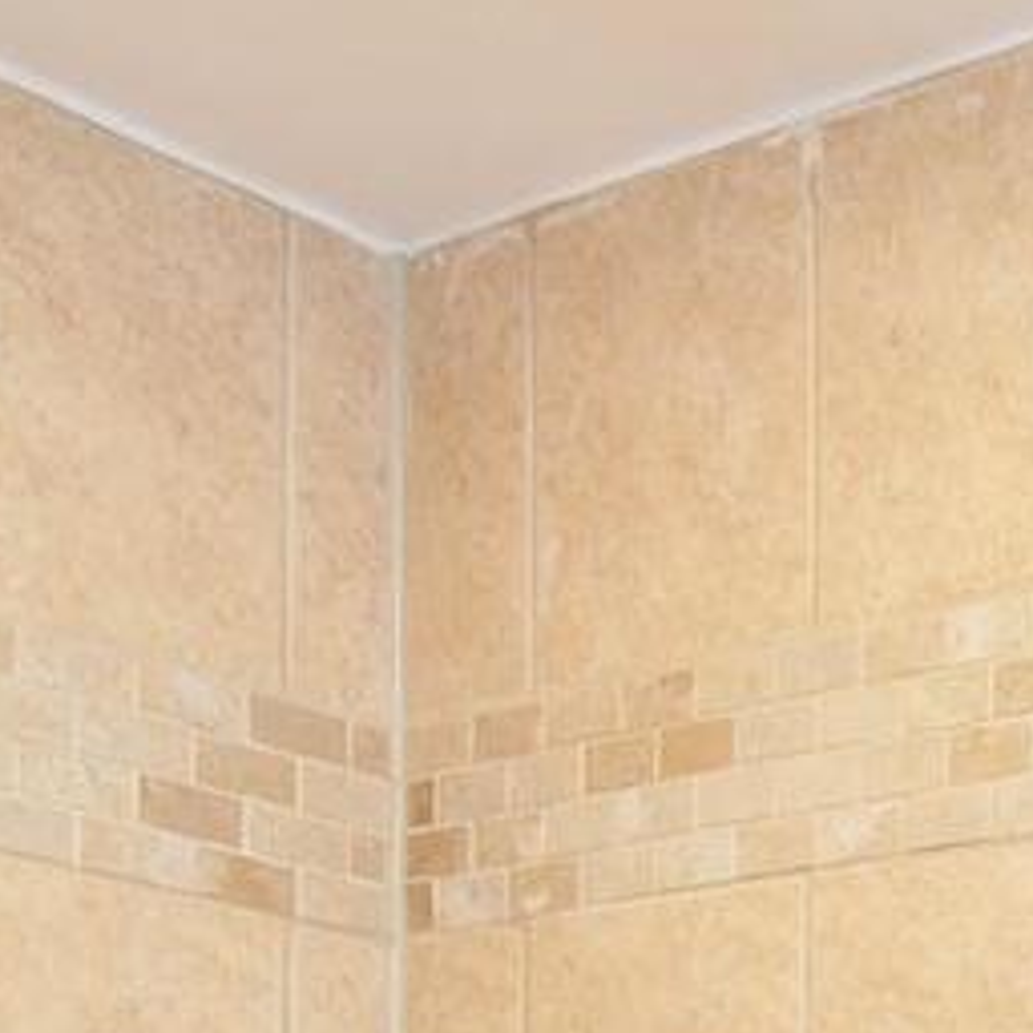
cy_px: 1529
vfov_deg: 18.1
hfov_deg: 16.9
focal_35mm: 86
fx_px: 2904
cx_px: 1828
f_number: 7.1
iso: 320
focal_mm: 12
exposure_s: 1/25
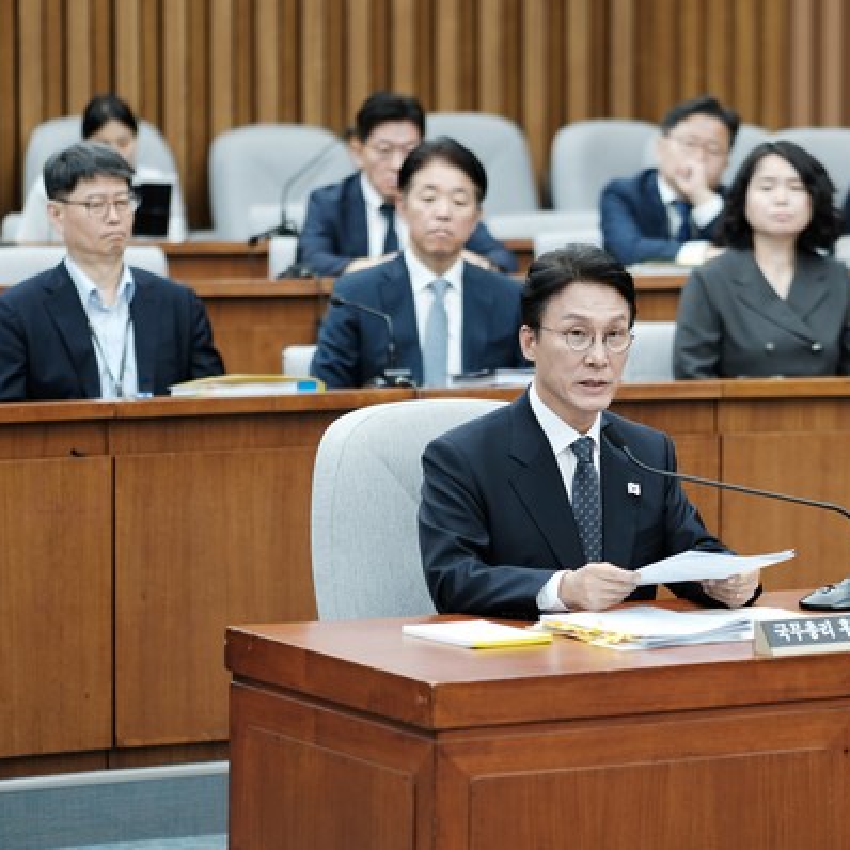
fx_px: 4806
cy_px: 425
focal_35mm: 173
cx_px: 598
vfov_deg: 10.1
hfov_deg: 10.1
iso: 200
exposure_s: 1/125
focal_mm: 90
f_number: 2
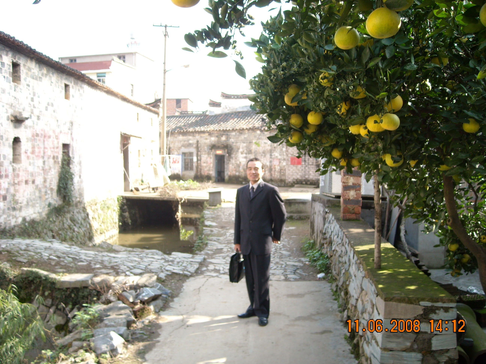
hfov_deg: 52.6
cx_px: 243
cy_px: 182
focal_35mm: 35
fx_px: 491
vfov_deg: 40.7
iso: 64
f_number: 2.8
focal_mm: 5.7
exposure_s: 1/141
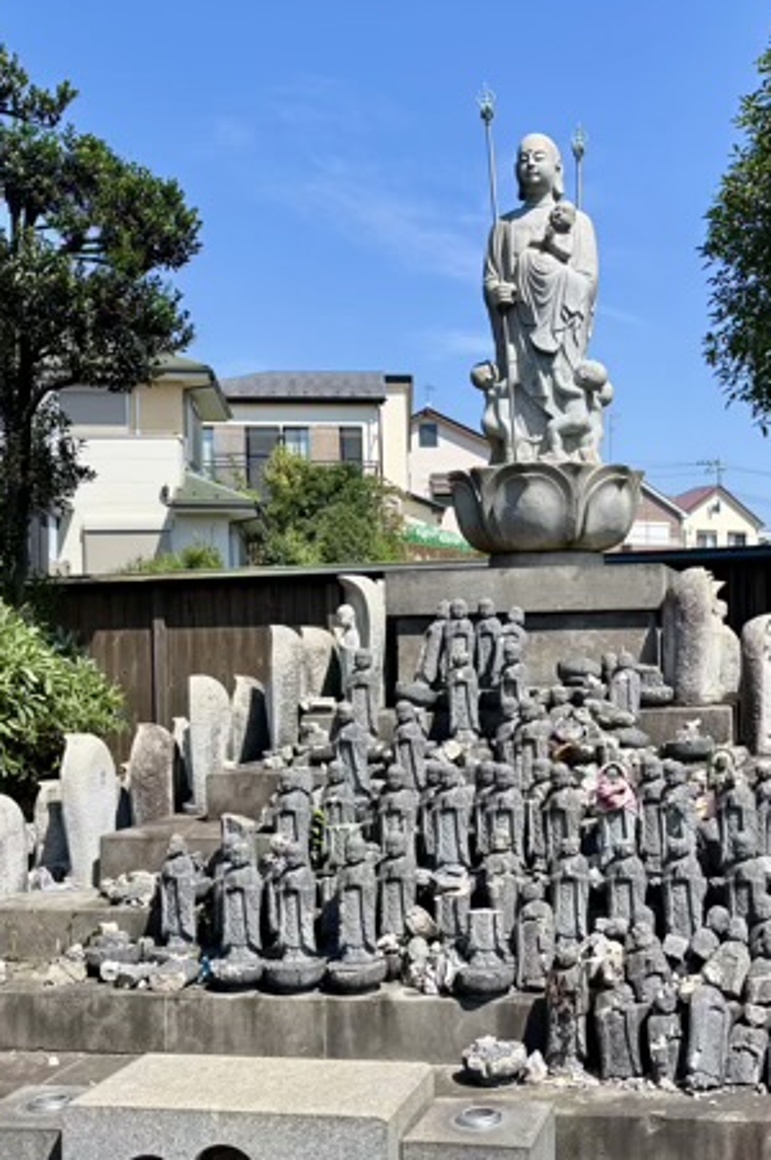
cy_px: 662
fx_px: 1351
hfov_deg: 31.5
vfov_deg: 46.3
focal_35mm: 42
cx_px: 537
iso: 50
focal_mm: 5.96
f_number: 1.6
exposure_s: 1/2513
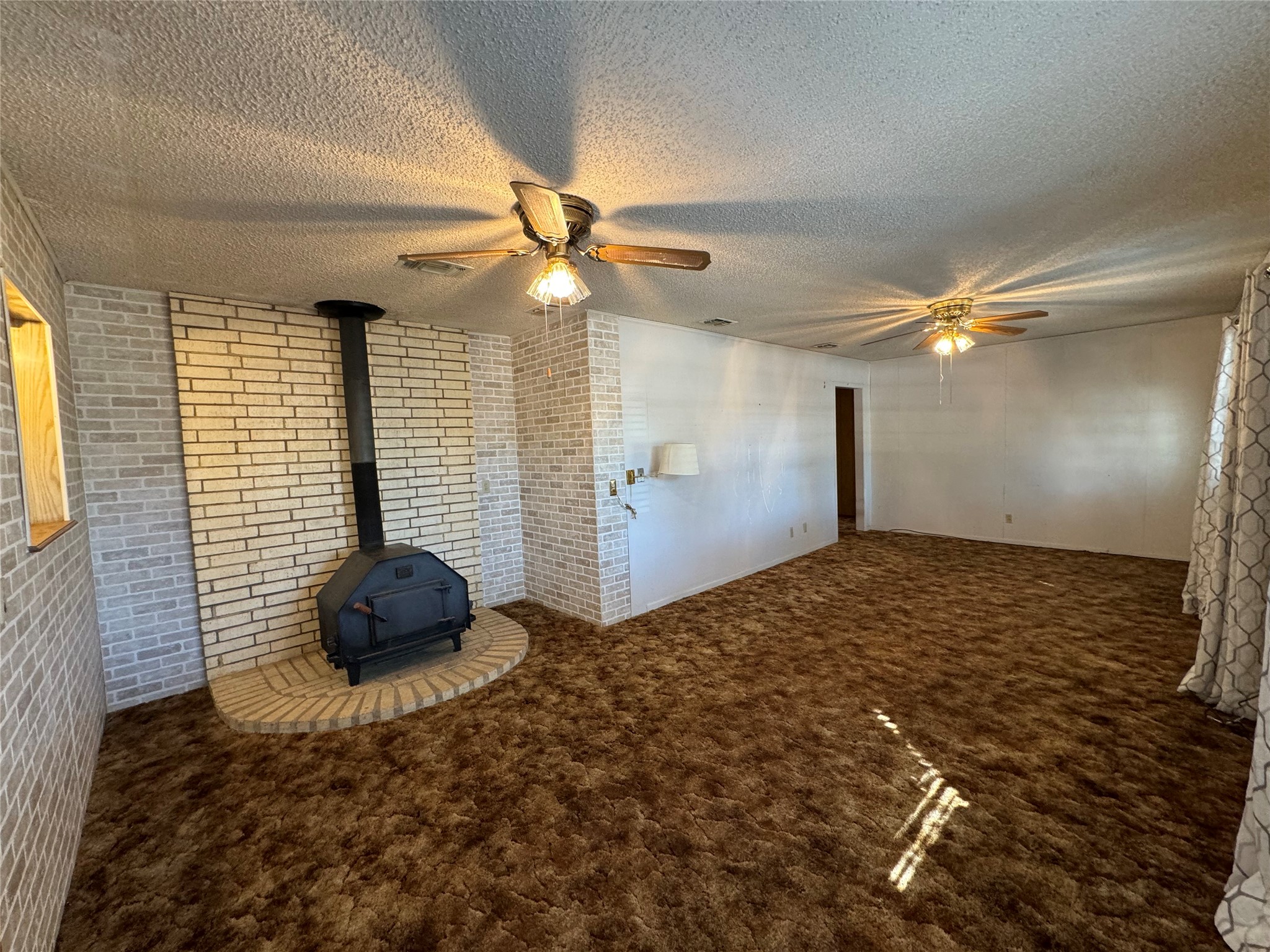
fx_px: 514
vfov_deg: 85.7
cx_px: 635
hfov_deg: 102.1
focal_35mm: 14
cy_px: 476
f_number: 2.2
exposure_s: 1/60
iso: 250
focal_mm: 2.22
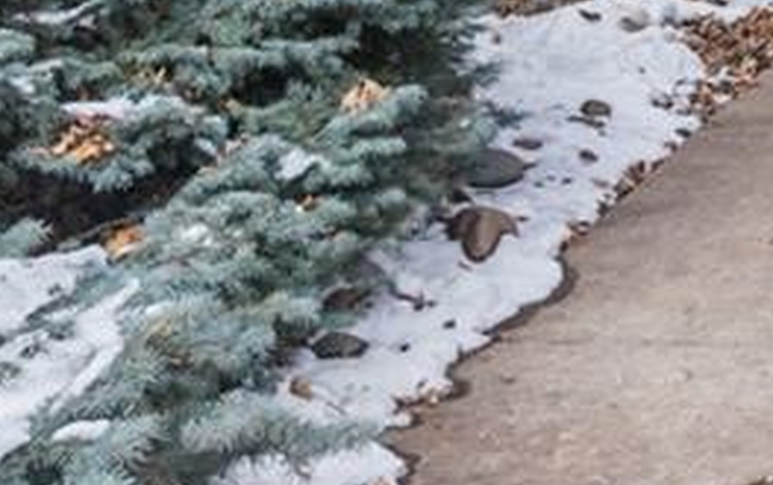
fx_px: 2088
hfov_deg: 17.7
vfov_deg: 12.3
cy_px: -356
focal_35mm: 99
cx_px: 1299
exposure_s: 1/80
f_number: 8
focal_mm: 16
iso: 400
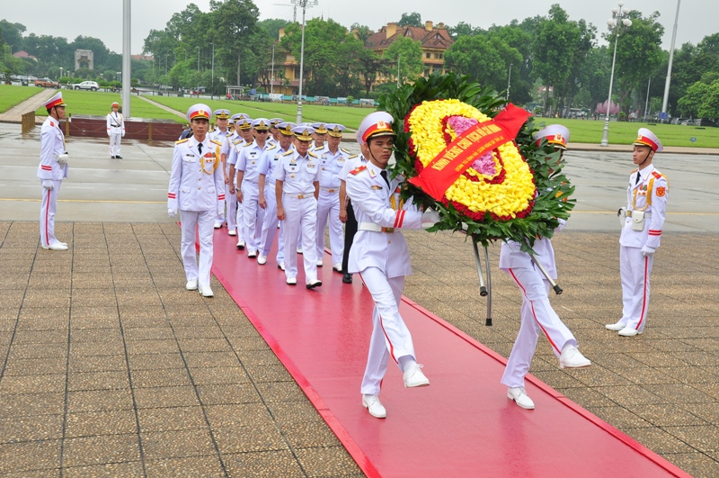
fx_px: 897
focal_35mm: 45
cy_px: 239
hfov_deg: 43.7
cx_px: 360
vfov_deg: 29.8
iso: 400
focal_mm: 30
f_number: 10
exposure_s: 1/125
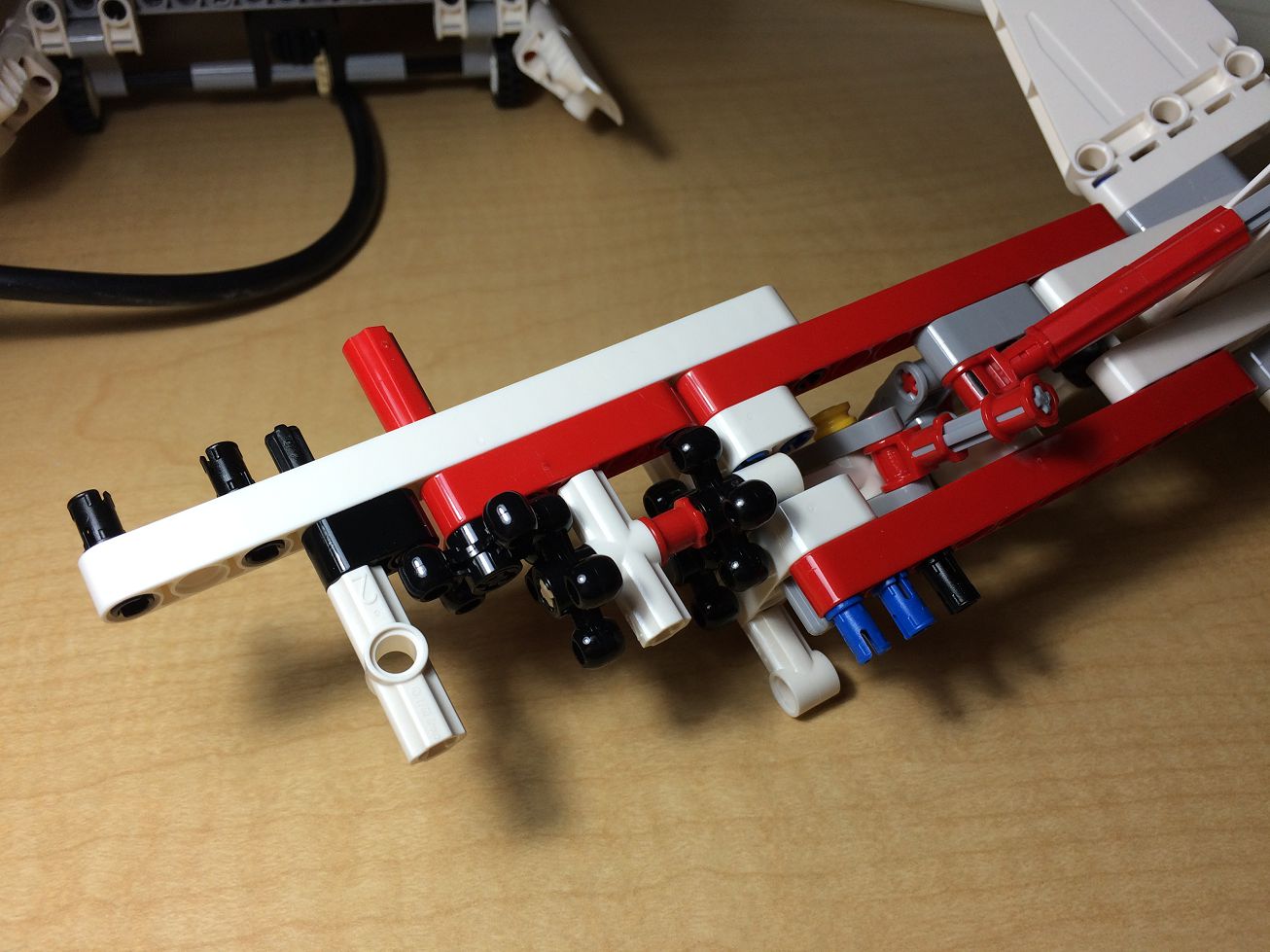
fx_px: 1064
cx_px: 635
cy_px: 476
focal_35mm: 29
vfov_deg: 48.2
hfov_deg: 61.7
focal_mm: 4.15
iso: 40
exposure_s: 1/120
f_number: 2.2
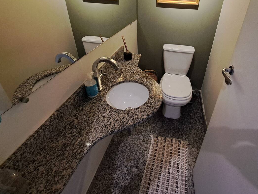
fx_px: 134
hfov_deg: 86.4
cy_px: 64
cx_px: 158
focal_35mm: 18
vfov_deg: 69.5
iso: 125
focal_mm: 1.74
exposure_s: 1/40
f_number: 2.2
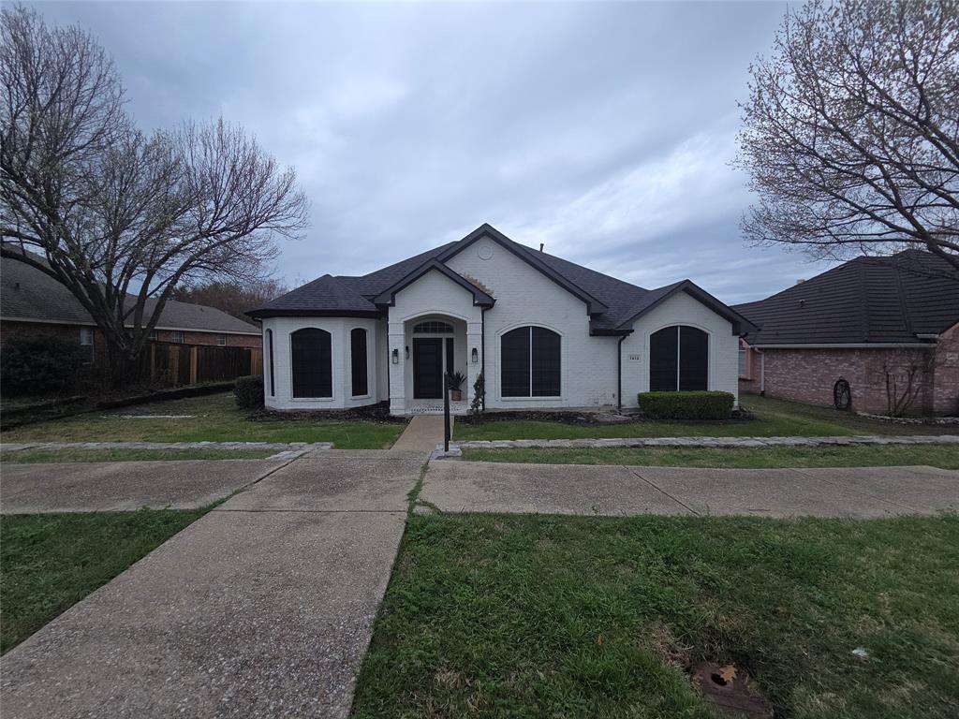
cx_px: 480
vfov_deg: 89.9
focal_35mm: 13
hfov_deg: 106.2
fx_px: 360
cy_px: 360
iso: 50
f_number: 2.2
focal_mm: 2.2
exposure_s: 1/1343
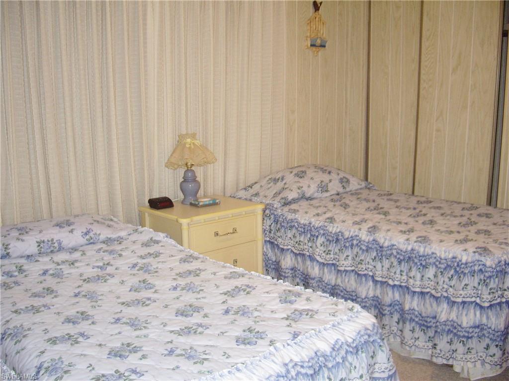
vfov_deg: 37.7
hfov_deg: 49.0
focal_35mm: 38
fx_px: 559
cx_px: 254
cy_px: 190
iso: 200
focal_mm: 7.9
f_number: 2.8
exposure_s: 1/40
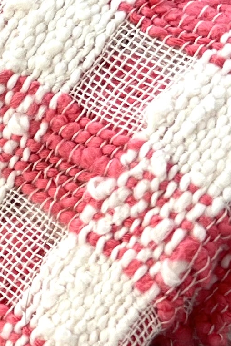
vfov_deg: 14.2
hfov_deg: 8.9
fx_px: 1376
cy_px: 335
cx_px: -274
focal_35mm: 143
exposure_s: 1/125
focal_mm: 5.7
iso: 32
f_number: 1.5
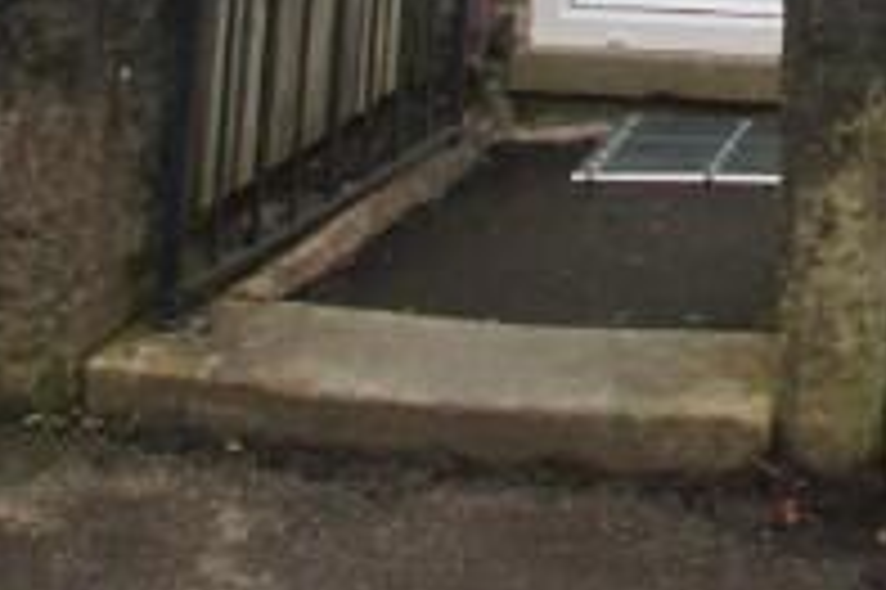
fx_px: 1918
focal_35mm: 78
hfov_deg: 22.9
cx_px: 1183
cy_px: -750
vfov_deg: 13.6
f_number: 4.5
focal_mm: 10
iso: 100
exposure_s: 1/80
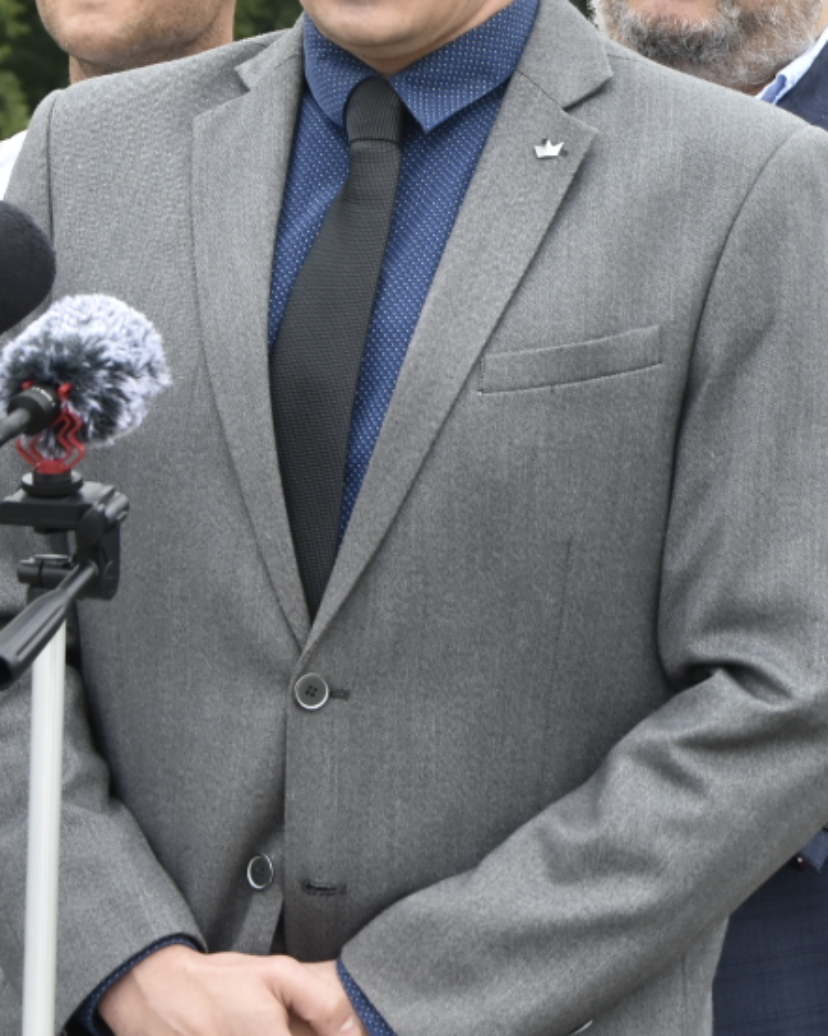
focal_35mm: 198
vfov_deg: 9.8
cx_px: 972
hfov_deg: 7.7
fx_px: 6068
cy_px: 498
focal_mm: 48
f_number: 8
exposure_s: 1/250
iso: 400
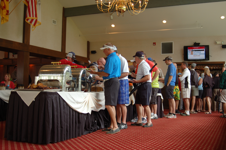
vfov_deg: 31.1
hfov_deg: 45.5
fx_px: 270
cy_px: 76
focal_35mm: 43
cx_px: 114
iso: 200
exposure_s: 1/50
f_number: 3.3
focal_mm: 28
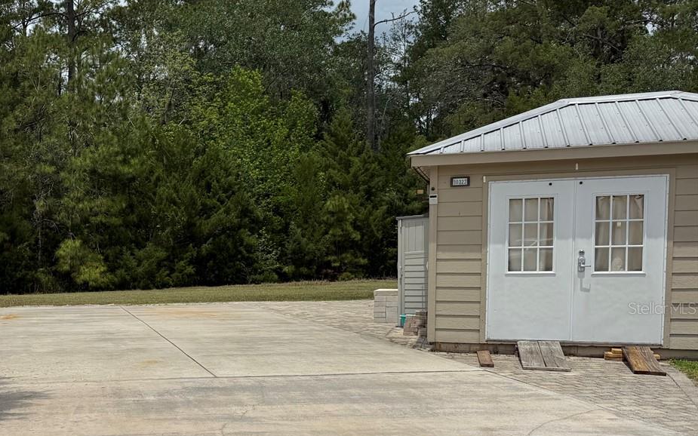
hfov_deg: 42.3
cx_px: 96
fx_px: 837
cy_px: 308
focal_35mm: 44
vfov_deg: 28.9
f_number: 1.78
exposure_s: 1/9091
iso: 80
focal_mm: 6.76
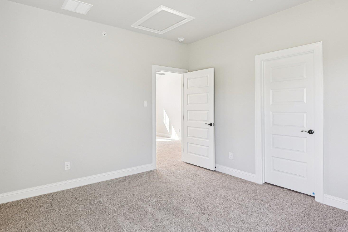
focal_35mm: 21
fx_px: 203
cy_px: 106
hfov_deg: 80.9
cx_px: 156
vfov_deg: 59.4
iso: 140
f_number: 6.7
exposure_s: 1/15
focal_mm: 15
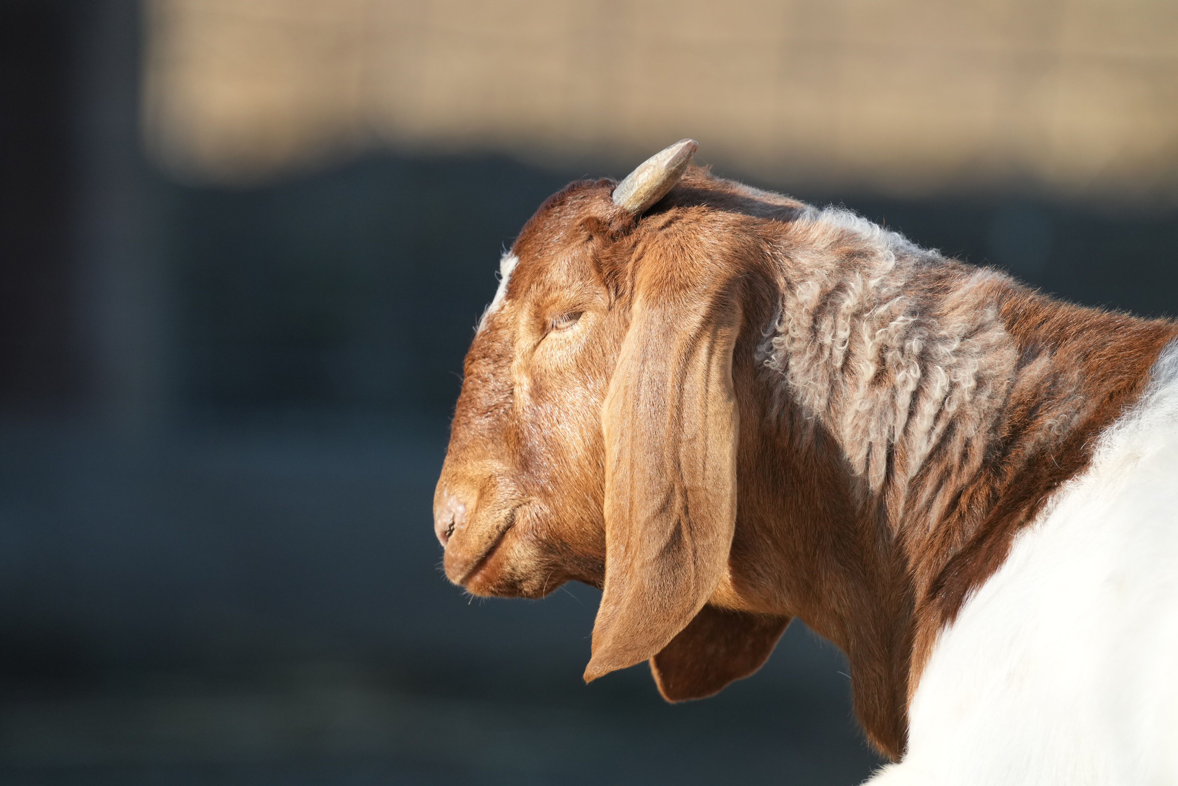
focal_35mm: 600
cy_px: 393
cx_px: 589
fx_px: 19632
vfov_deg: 2.3
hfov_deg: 3.4
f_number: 5.6
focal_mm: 600
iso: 1250
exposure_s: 1/1250
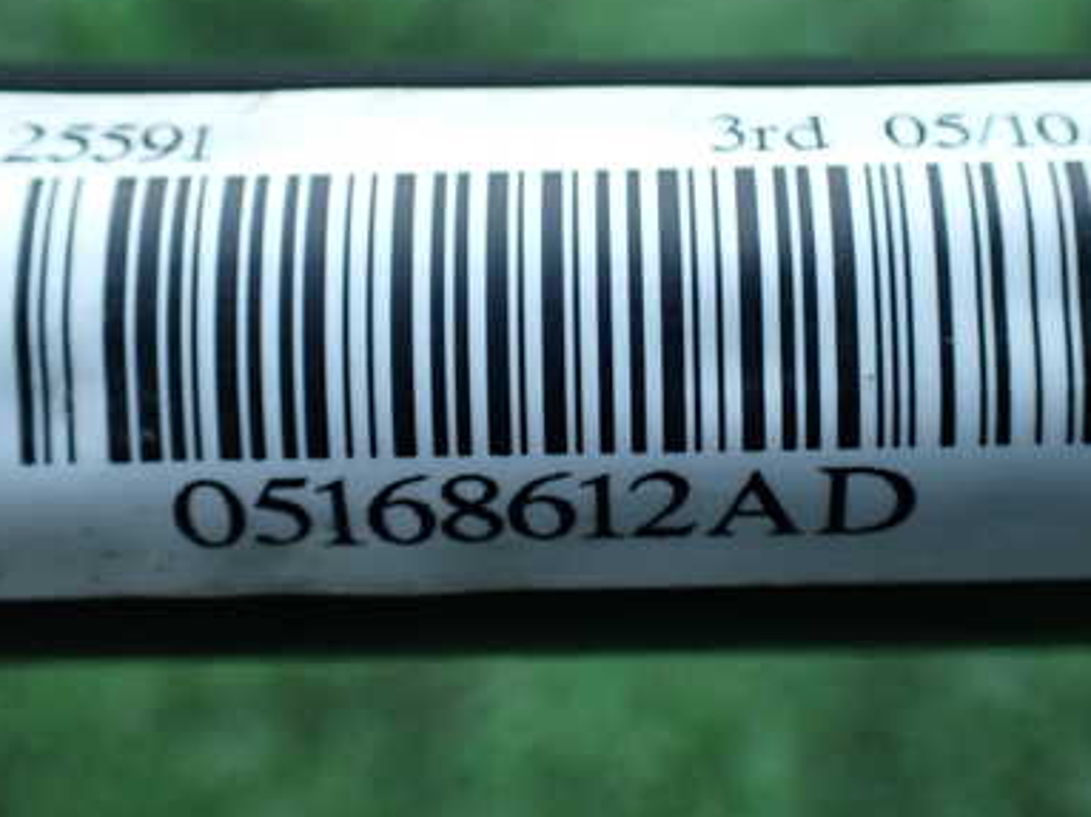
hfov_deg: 40.3
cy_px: 347
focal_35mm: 47
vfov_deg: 30.8
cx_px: 658
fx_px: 1481
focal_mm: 5.4
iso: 200
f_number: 2.3
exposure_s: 1/125
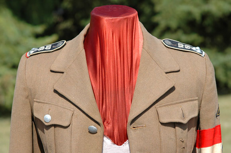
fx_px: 1009
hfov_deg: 13.1
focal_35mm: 158
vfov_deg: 8.7
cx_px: 116
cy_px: 76
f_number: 6.3
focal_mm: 105
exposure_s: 1/640
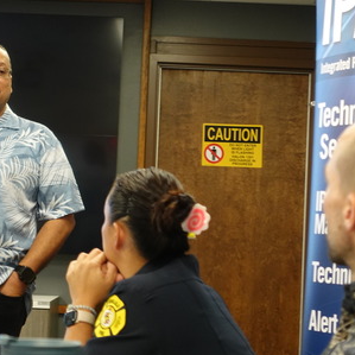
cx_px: 130
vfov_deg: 14.6
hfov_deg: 14.6
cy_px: 132
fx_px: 1381
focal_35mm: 119
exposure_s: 1/80
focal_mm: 25.7
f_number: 2.8
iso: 800
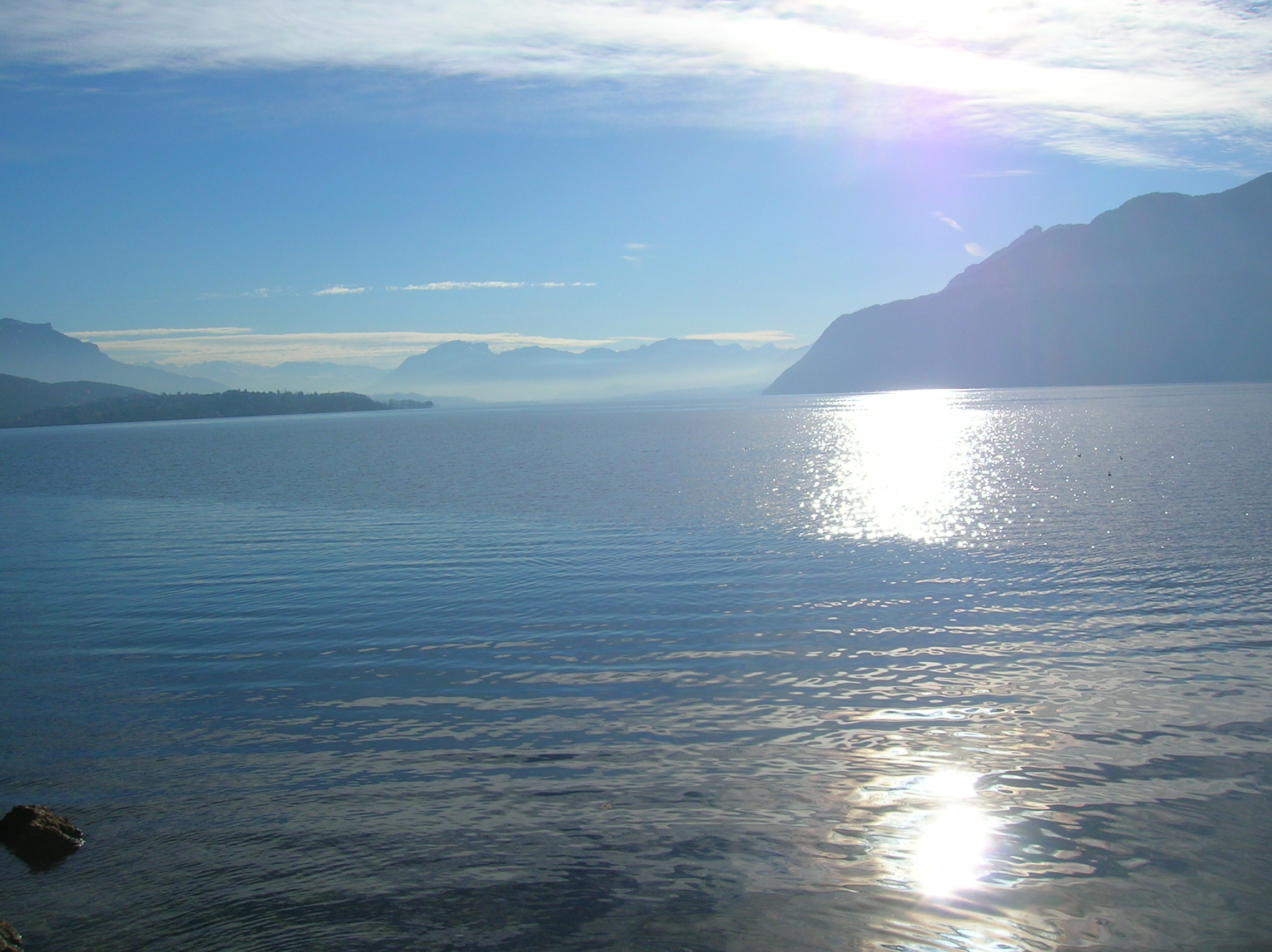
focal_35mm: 34
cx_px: 636
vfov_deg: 41.7
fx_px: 1248
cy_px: 476
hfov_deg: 54.0
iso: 50
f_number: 4.9
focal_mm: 5.7
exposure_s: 1/1634
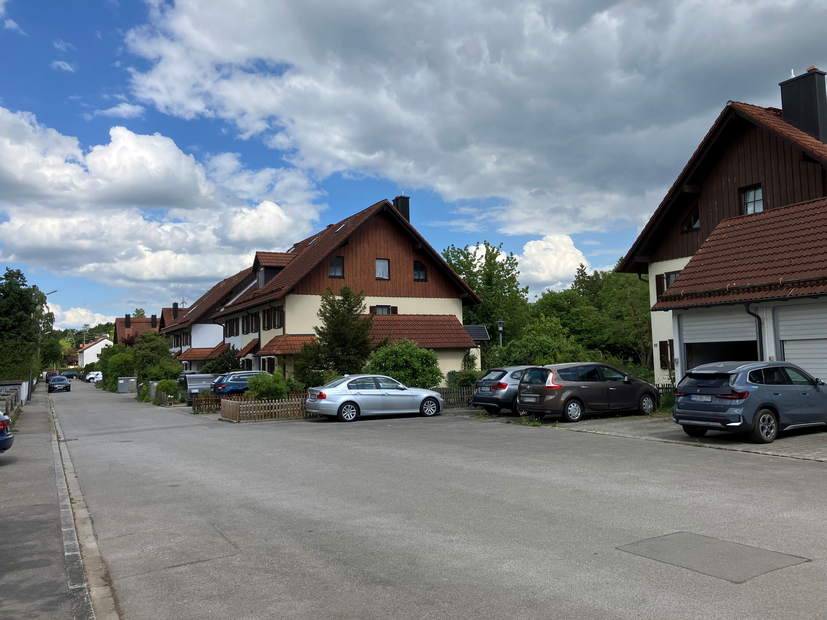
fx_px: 669
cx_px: 414
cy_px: 310
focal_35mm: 28
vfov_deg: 49.7
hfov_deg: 63.4
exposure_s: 1/2208
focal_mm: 3.99
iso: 32
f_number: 1.8
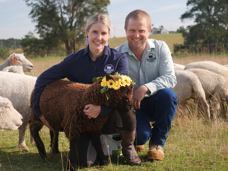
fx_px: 461
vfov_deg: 21.0
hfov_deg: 27.8
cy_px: 86
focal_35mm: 70
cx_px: 114
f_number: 2.8
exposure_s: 1/125
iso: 500
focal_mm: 35
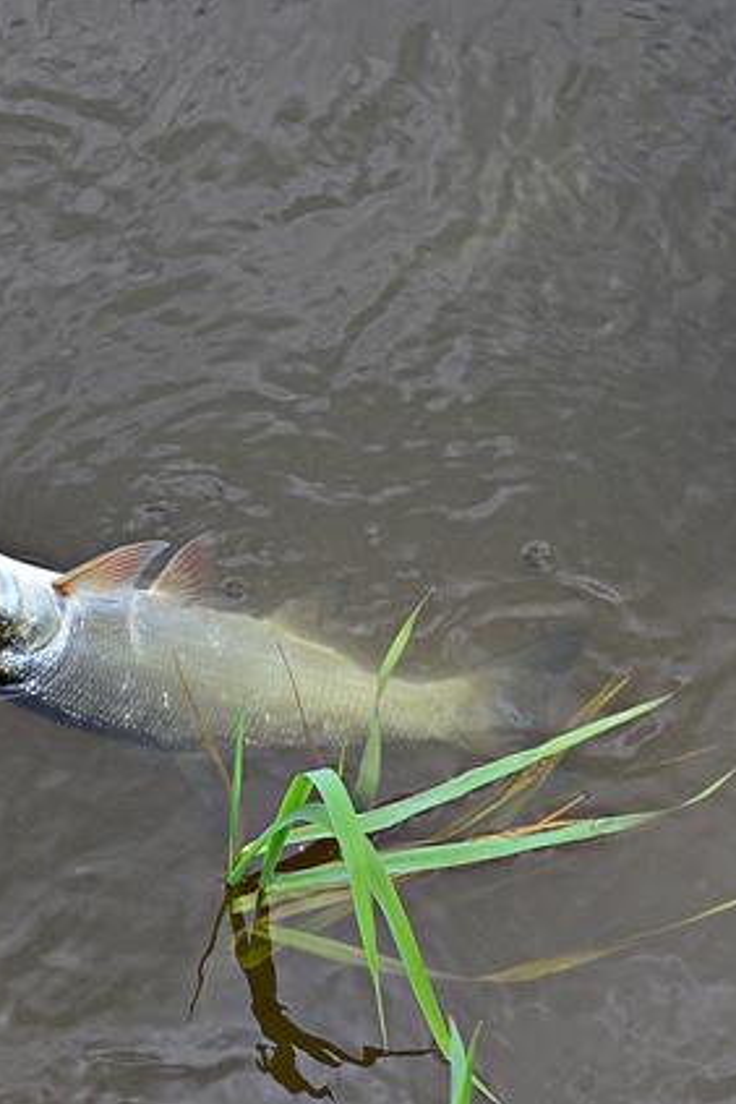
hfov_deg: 11.0
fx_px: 3826
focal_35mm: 125
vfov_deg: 16.4
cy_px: 553
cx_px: 389
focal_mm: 55
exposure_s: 1/100
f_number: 9
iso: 200
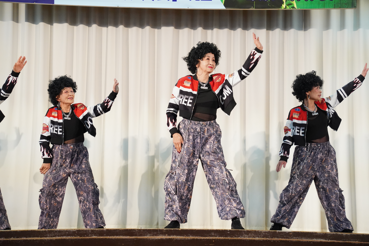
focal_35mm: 79
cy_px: 123
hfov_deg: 25.7
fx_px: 810
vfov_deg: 17.3
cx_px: 184
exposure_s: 1/250
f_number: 5.6
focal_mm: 79
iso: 6400
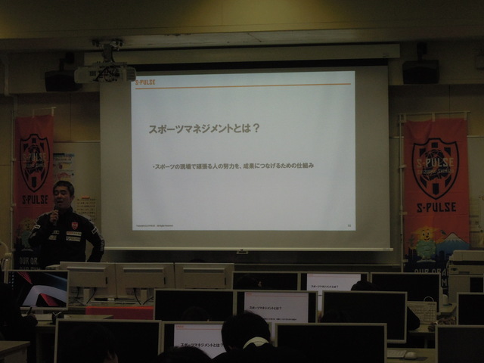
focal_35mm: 100
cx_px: 242
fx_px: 1398
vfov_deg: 14.8
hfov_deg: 19.6
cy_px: 182
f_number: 5.5
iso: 400
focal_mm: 17.9
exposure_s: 1/100
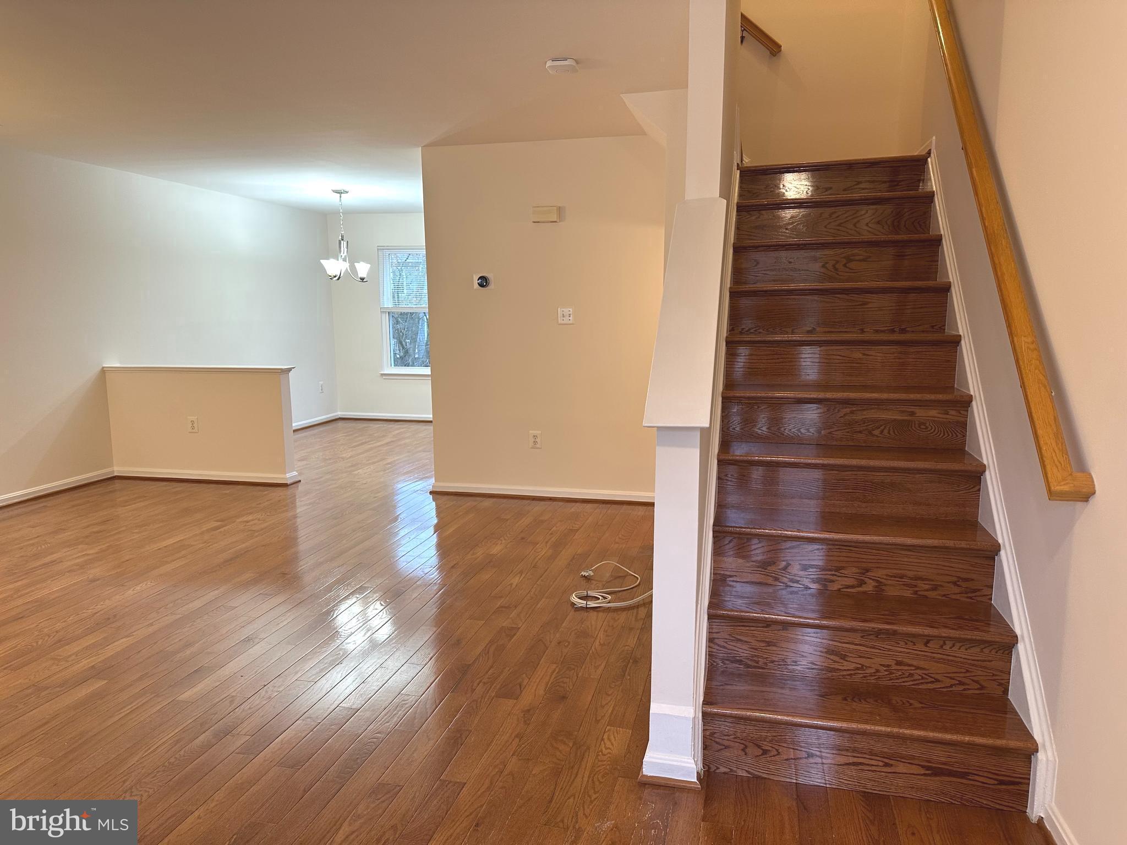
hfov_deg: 71.6
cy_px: 422
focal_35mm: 24
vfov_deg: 56.8
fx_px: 781
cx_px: 564
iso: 125
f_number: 1.78
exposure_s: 1/60
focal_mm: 6.86
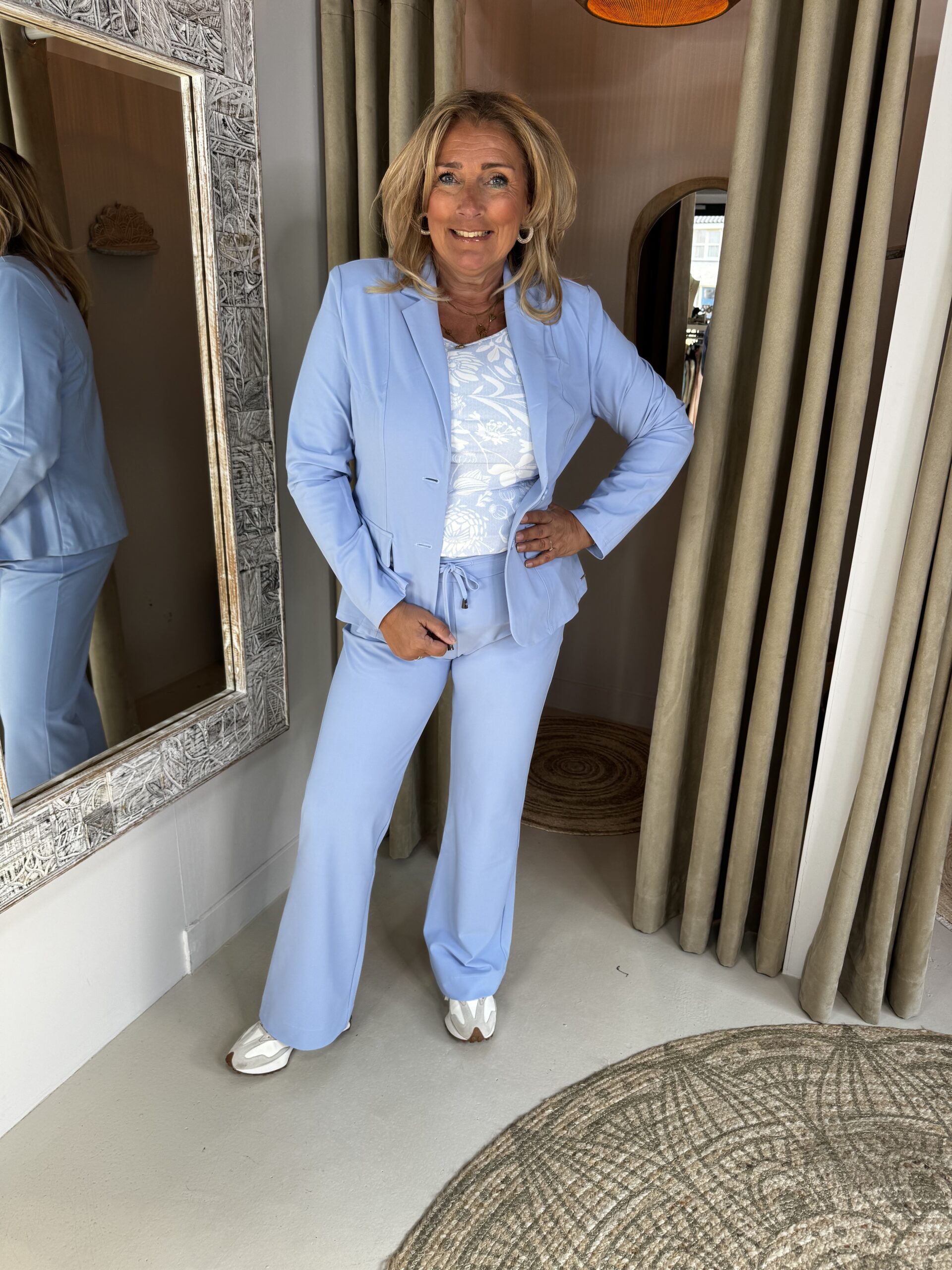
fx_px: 880
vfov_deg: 71.6
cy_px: 635
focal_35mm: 24
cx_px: 476
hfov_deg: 56.8
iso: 80
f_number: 1.78
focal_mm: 6.76
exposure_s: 1/100
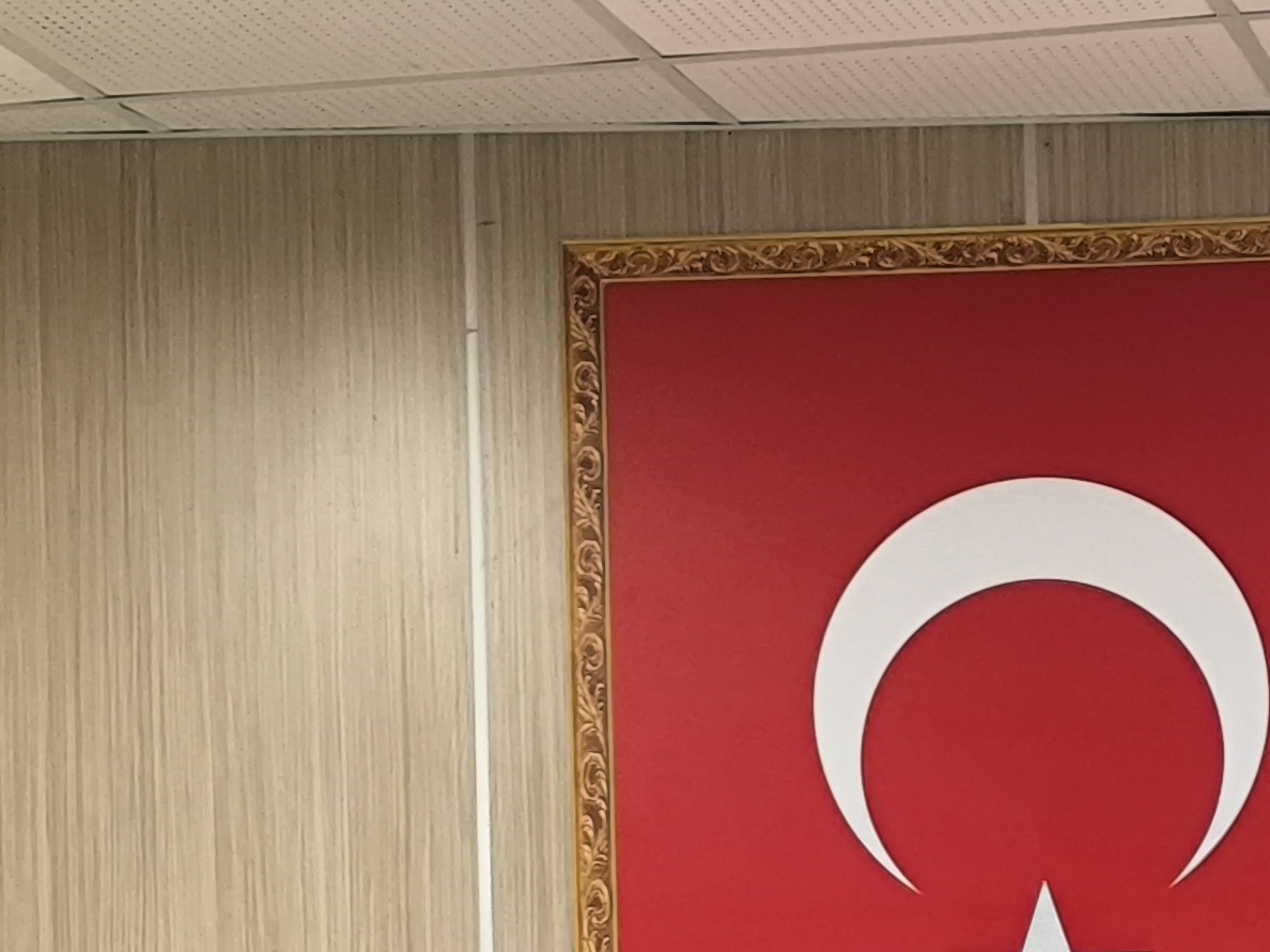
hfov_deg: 12.4
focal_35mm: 158
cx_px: 1191
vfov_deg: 9.1
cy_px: 1543
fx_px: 5797
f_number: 1.65
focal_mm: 6.14
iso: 640
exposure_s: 1/50
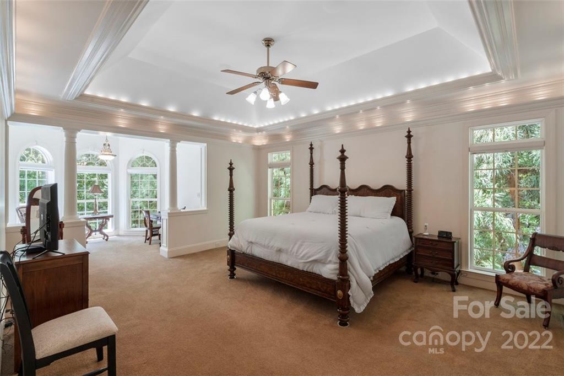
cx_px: 282
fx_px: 251
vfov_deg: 73.7
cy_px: 188
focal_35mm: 16
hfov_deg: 96.8
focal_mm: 16
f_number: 11
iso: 100
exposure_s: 1/2
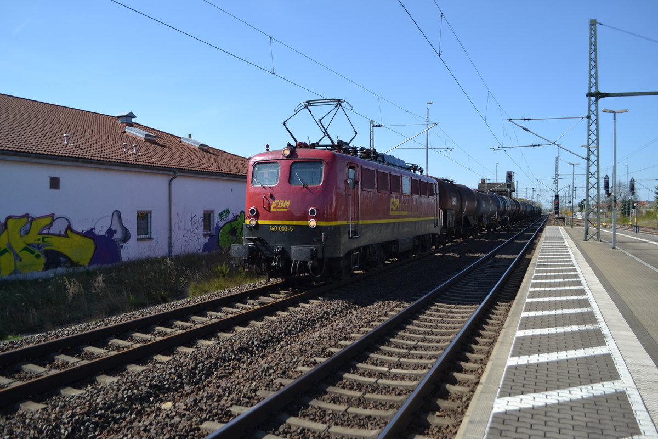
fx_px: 548
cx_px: 329
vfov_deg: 43.6
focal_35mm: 30
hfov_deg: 61.9
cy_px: 220
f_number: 3.8
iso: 200
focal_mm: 20
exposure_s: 1/1250
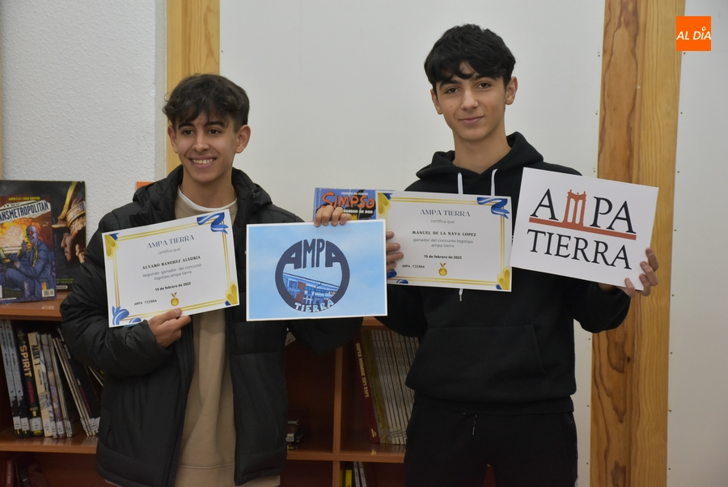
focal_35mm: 93
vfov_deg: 14.7
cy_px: 244
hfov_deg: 21.9
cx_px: 364
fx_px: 1882
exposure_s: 1/125
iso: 1250
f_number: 5
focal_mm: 62
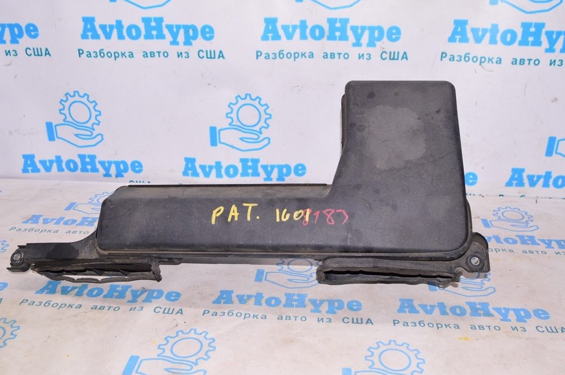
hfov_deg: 53.2
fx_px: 564
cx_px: 297
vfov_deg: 36.8
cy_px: 180
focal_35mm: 36
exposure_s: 1/200
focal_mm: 22
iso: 1600
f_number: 8
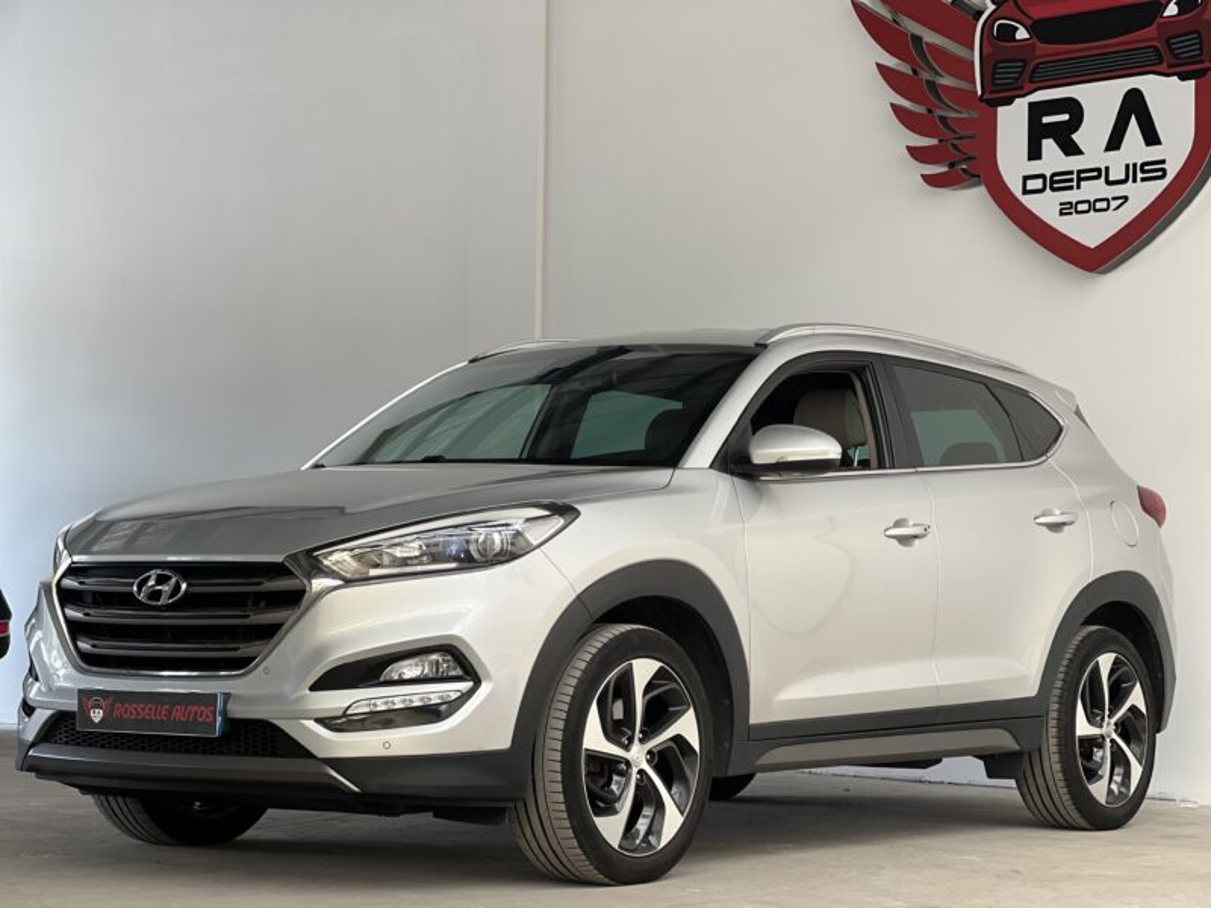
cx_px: 606
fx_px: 2694
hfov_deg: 25.3
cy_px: 454
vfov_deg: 19.1
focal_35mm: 77
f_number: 2.8
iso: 100
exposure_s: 1/121
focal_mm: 9
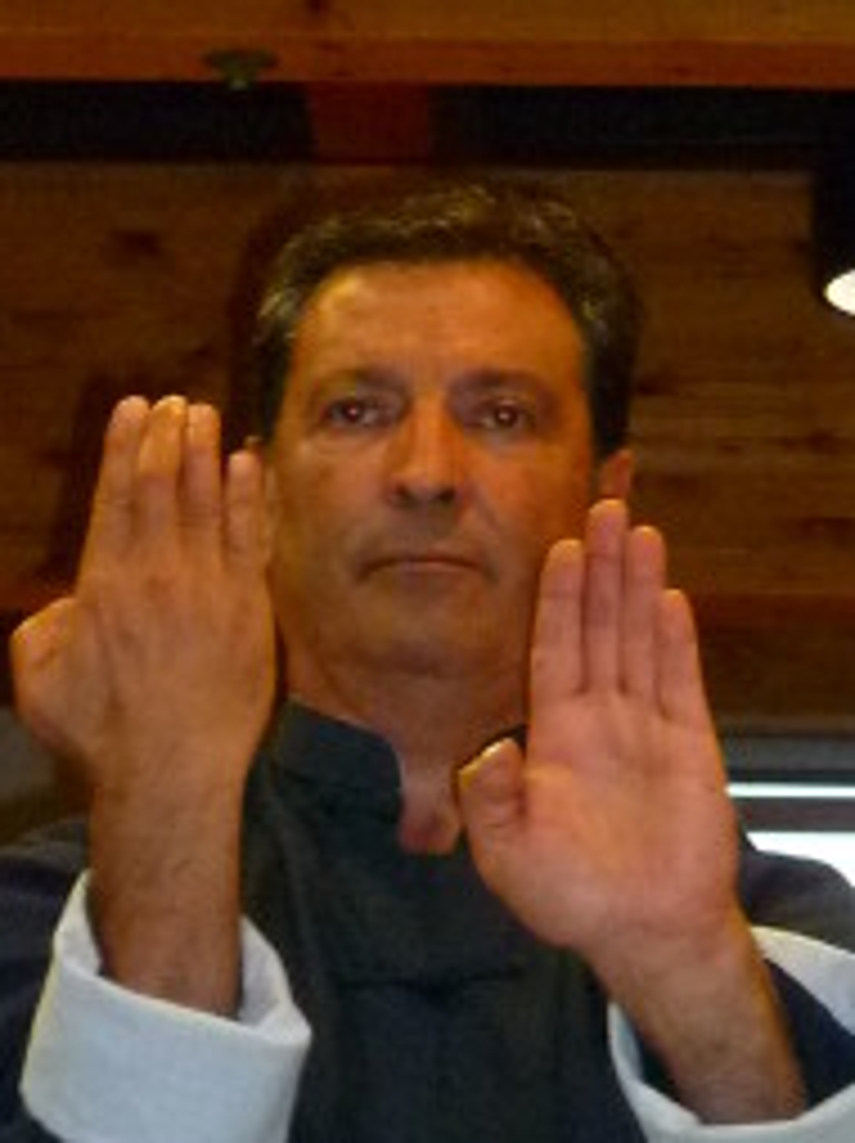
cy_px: 2120
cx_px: 464
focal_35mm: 238
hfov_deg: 6.2
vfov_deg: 8.0
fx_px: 7851
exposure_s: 1/40
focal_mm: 10.5
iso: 400
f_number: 4
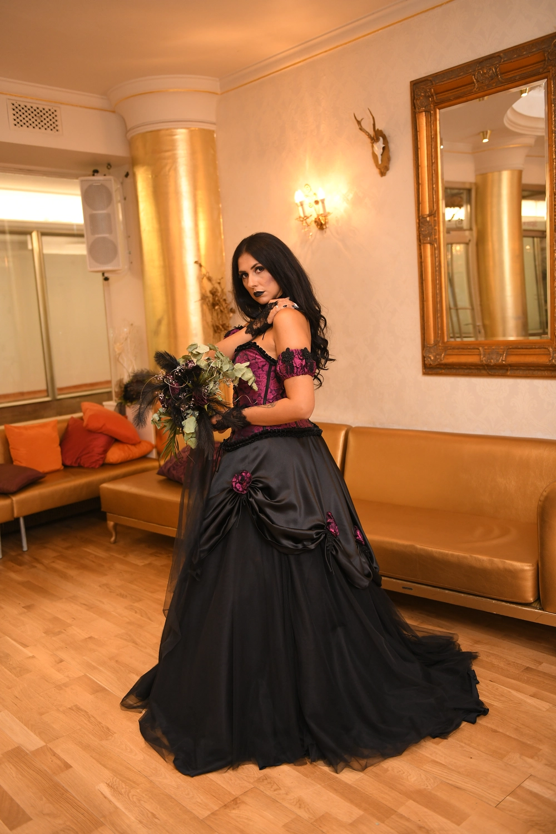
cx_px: 278
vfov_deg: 58.7
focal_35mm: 32
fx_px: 741
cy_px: 417
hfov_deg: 41.1
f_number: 2.8
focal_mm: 32
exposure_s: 1/250
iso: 1250
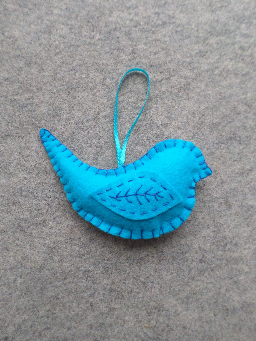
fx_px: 247
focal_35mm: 25
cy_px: 170
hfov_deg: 54.9
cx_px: 128
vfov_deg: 69.4
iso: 240
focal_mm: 4.5
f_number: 2.5
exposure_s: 1/30
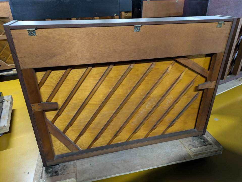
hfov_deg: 69.4
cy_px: 91
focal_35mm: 25
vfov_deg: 54.9
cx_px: 121
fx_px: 175
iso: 236
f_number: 1.89
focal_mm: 5.43
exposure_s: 1/24
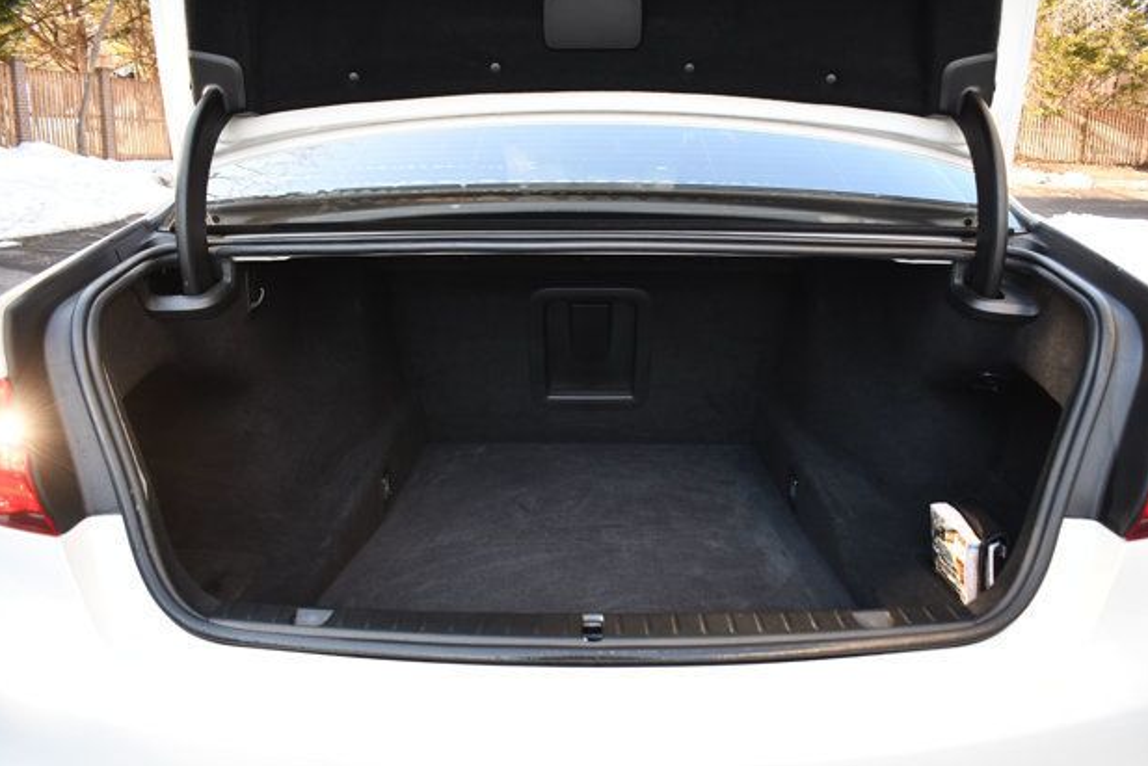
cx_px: 590
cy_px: 391
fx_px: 893
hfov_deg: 65.4
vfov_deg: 46.4
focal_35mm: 28
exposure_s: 1/250
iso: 720
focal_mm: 18
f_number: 3.5
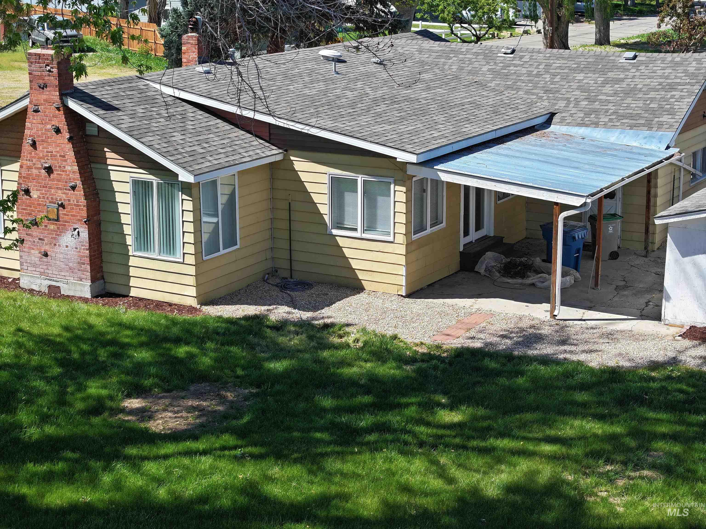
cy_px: 264
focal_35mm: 70
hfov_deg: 27.8
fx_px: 1428
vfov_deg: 21.0
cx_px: 353
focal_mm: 19.35
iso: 140
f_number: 2.8
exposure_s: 1/800
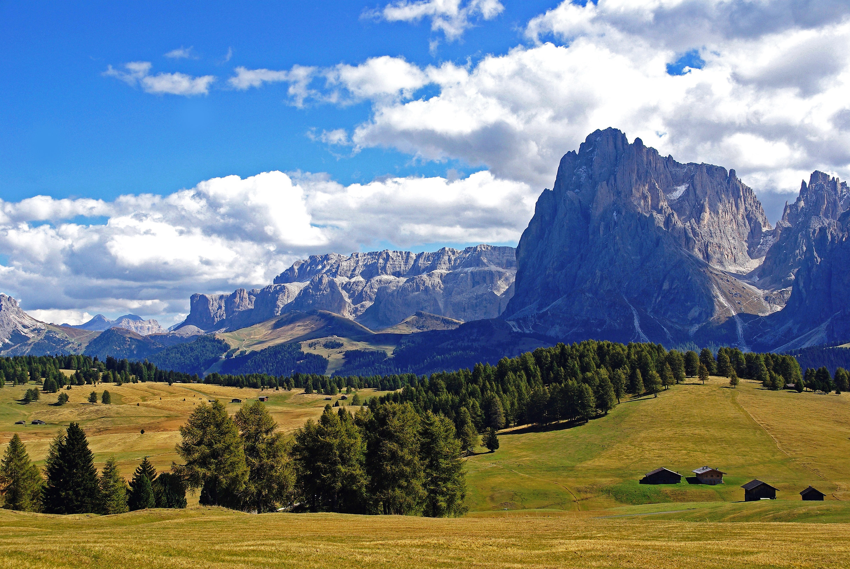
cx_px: 425
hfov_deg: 38.8
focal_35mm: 51
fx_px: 1205
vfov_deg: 26.5
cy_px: 284
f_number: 9
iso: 100
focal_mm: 34
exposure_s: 1/250
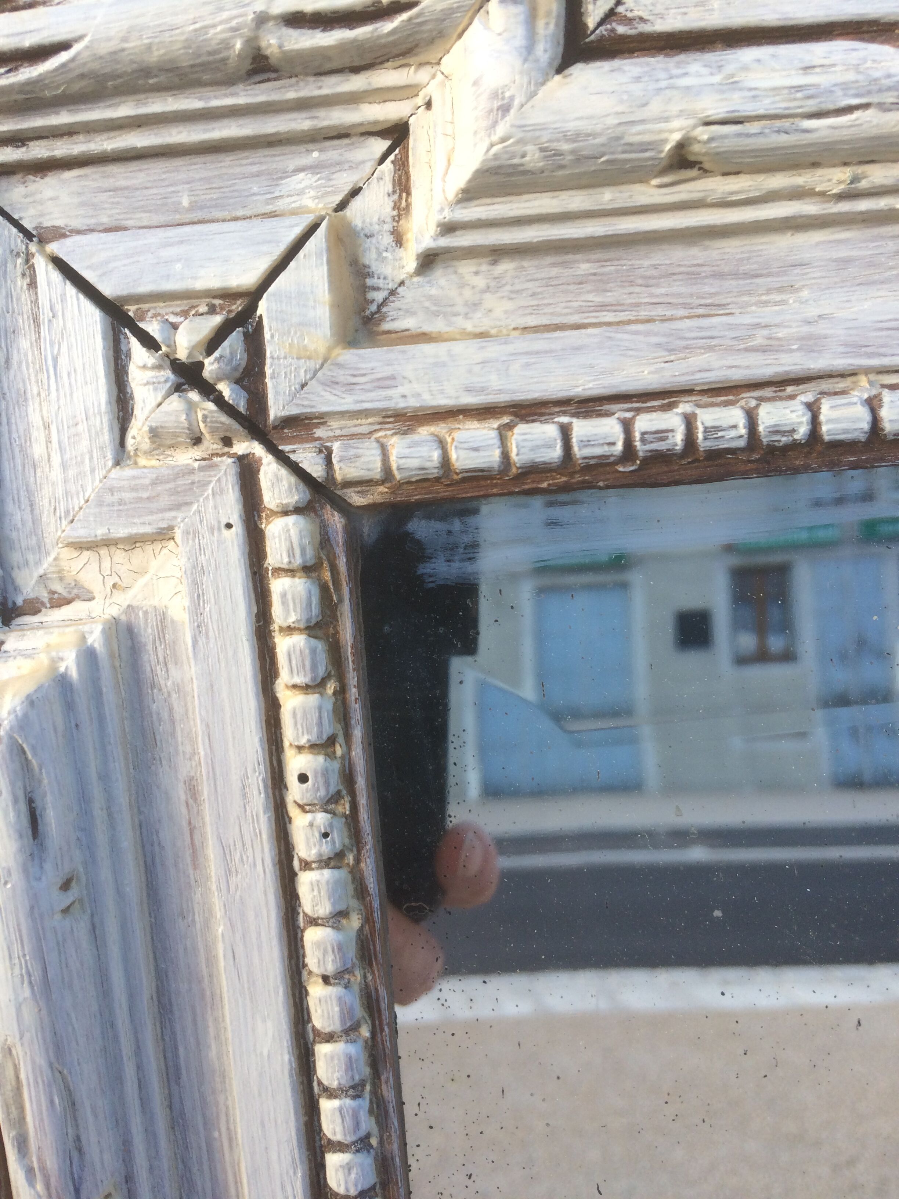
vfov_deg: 61.7
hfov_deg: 48.2
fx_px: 1004
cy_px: 600
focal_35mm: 29
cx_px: 450
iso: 32
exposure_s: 1/229
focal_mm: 4.15
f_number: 2.2
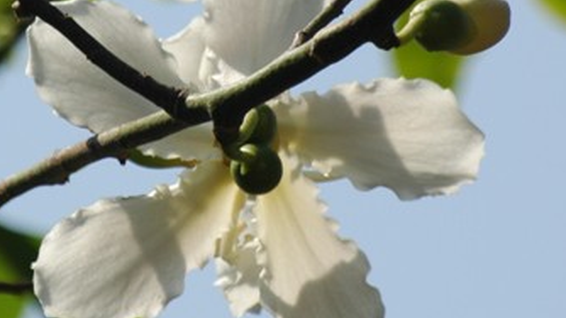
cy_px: -14
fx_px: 16947
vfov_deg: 1.1
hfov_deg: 1.9
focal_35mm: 1129
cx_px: 142
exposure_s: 1/640
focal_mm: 300
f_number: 8
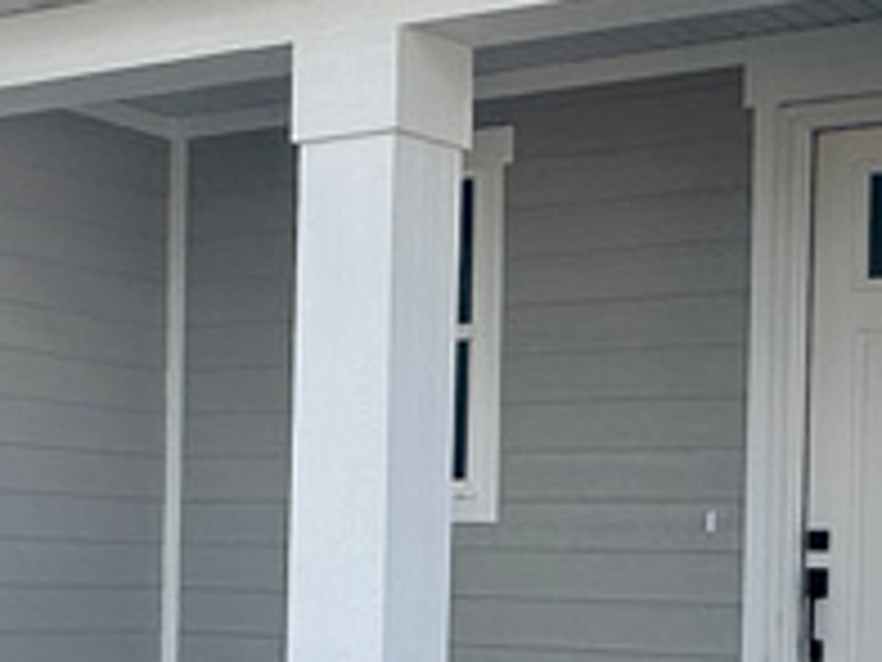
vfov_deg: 20.1
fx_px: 1860
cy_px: 221
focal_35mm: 73
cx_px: 234
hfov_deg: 26.4
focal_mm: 2.22
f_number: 2.2
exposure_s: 1/1553
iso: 50
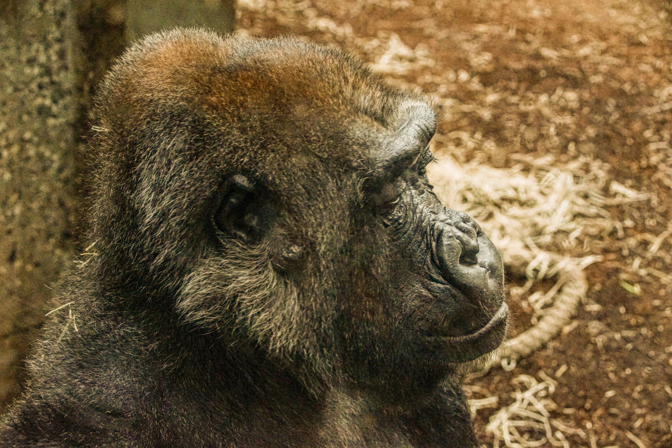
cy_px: 224
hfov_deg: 27.0
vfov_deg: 18.2
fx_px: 1400
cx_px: 336
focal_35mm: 75
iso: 2500
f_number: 6.3
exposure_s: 1/160
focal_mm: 50
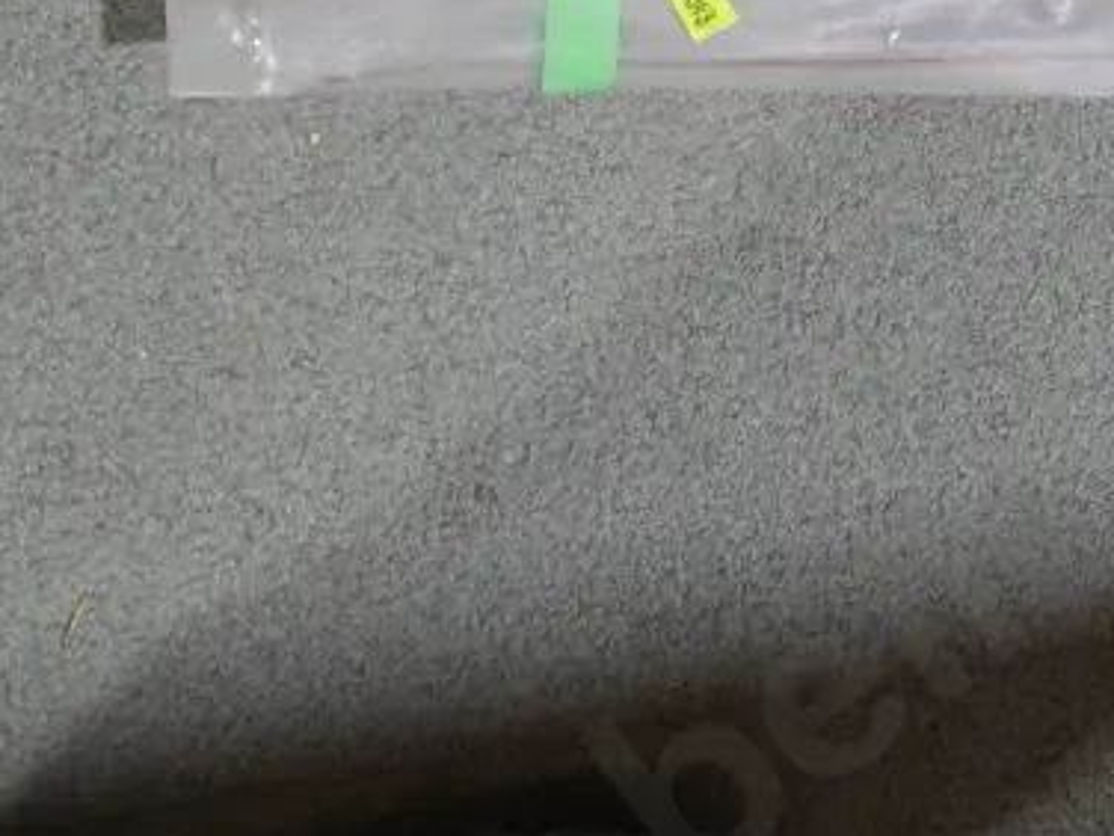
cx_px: 1304
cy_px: 348
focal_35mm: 98
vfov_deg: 15.1
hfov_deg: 19.0
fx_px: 3154
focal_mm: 18
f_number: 4
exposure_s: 1/60
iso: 500
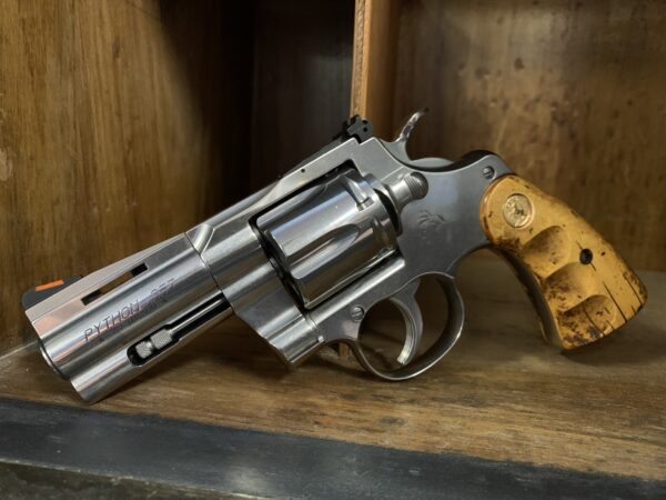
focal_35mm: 26
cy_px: 250
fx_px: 500
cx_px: 333
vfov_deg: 53.1
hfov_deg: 67.3
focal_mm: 4.25
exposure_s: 1/24
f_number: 1.8
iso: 640
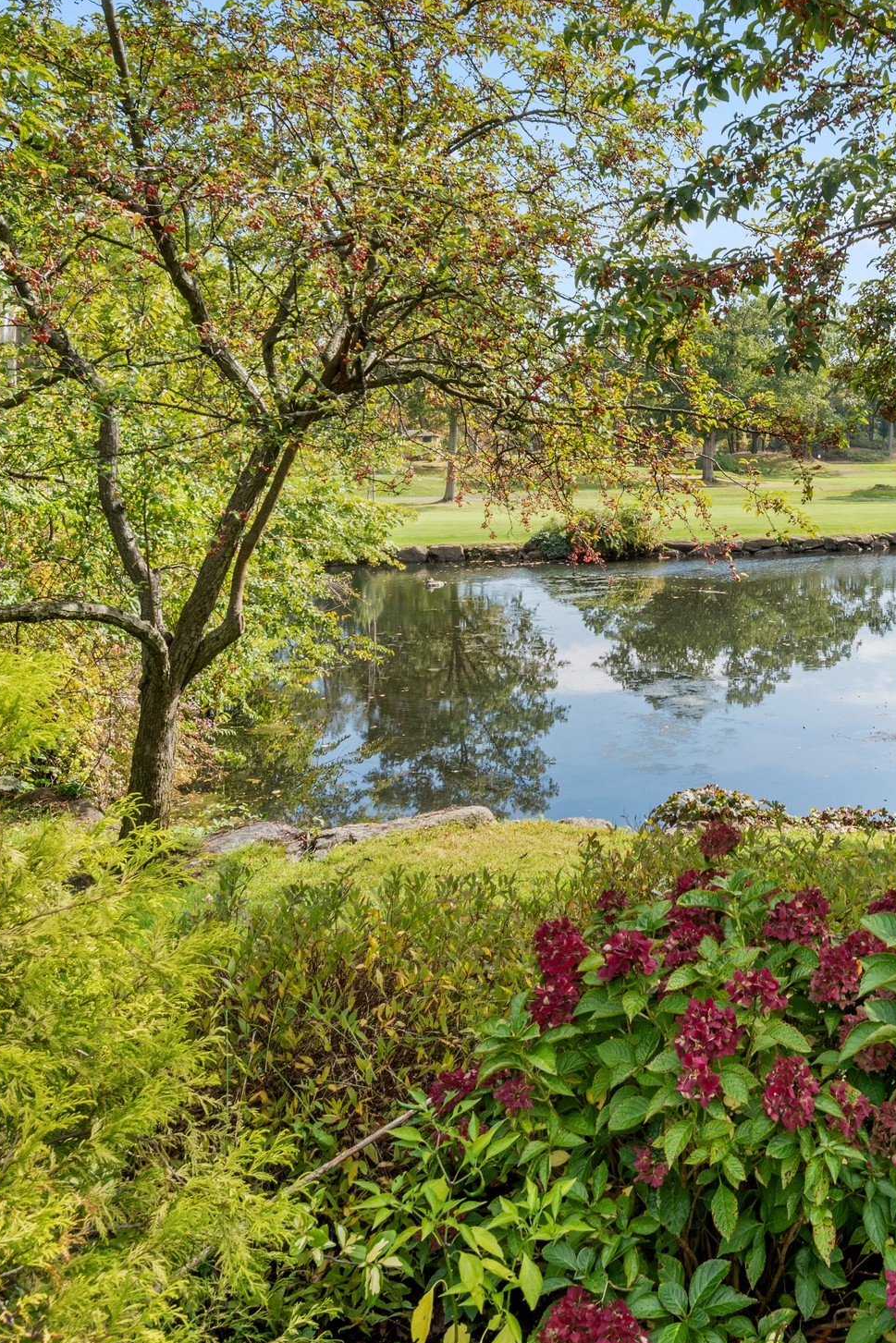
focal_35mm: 33
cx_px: 706
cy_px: 455
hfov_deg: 38.6
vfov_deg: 56.1
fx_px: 1232
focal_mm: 16
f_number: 11
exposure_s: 1/80
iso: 200
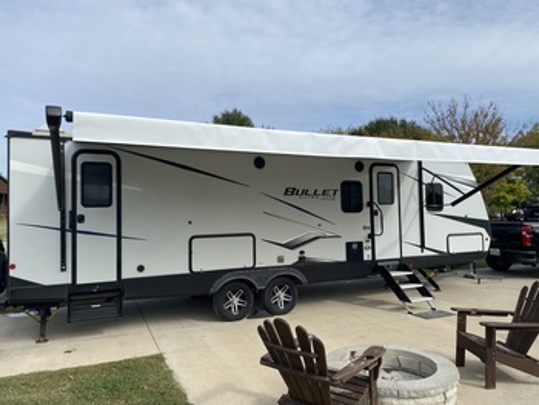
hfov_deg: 67.3
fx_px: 405
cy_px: 202
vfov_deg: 53.1
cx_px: 270
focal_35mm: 26
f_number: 1.8
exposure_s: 1/3497
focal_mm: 4.25
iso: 32
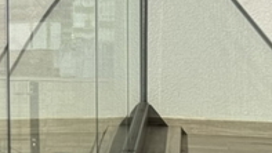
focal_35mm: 159
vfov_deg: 7.6
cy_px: 96
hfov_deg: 12.4
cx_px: -208
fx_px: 1147
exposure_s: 1/15152
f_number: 1.78
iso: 100
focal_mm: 6.76
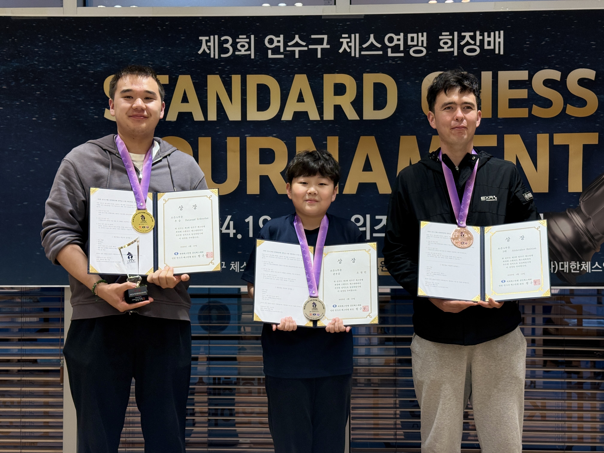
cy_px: 226
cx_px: 302
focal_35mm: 48
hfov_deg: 39.7
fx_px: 838
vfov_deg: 30.3
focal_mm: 6.76
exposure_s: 1/202
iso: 100
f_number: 1.78
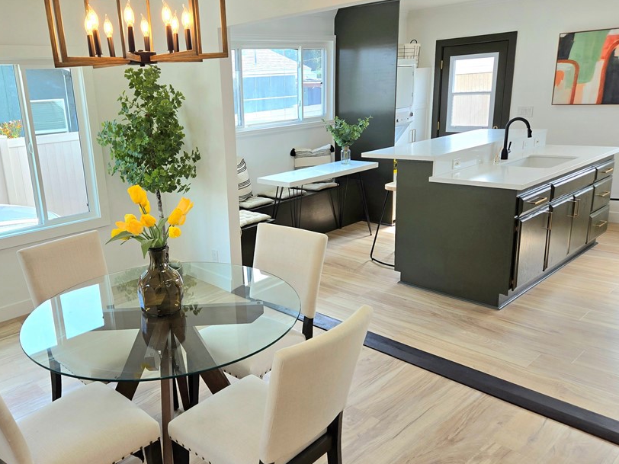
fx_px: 519
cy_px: 226
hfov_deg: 60.9
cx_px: 235
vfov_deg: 48.2
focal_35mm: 29
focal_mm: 5.4
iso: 25
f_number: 1.8
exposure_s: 1/213
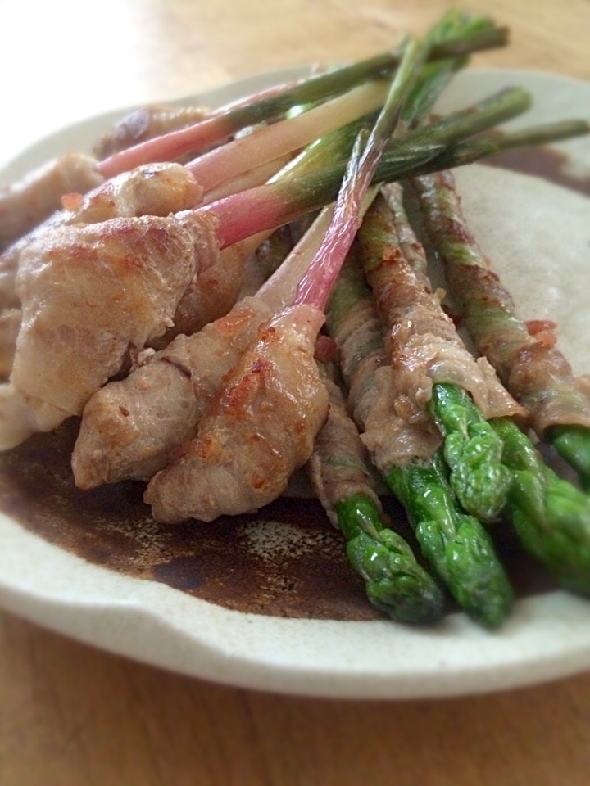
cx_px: 295
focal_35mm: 29
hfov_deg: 48.2
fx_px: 659
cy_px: 393
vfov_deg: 61.7
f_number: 2.2
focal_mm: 4.15
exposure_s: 1/15
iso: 500
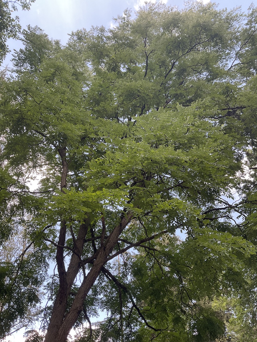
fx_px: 287
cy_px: 171
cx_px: 128
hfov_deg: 48.2
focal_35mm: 29
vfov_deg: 61.7
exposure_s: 1/122
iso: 20
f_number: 1.8
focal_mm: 3
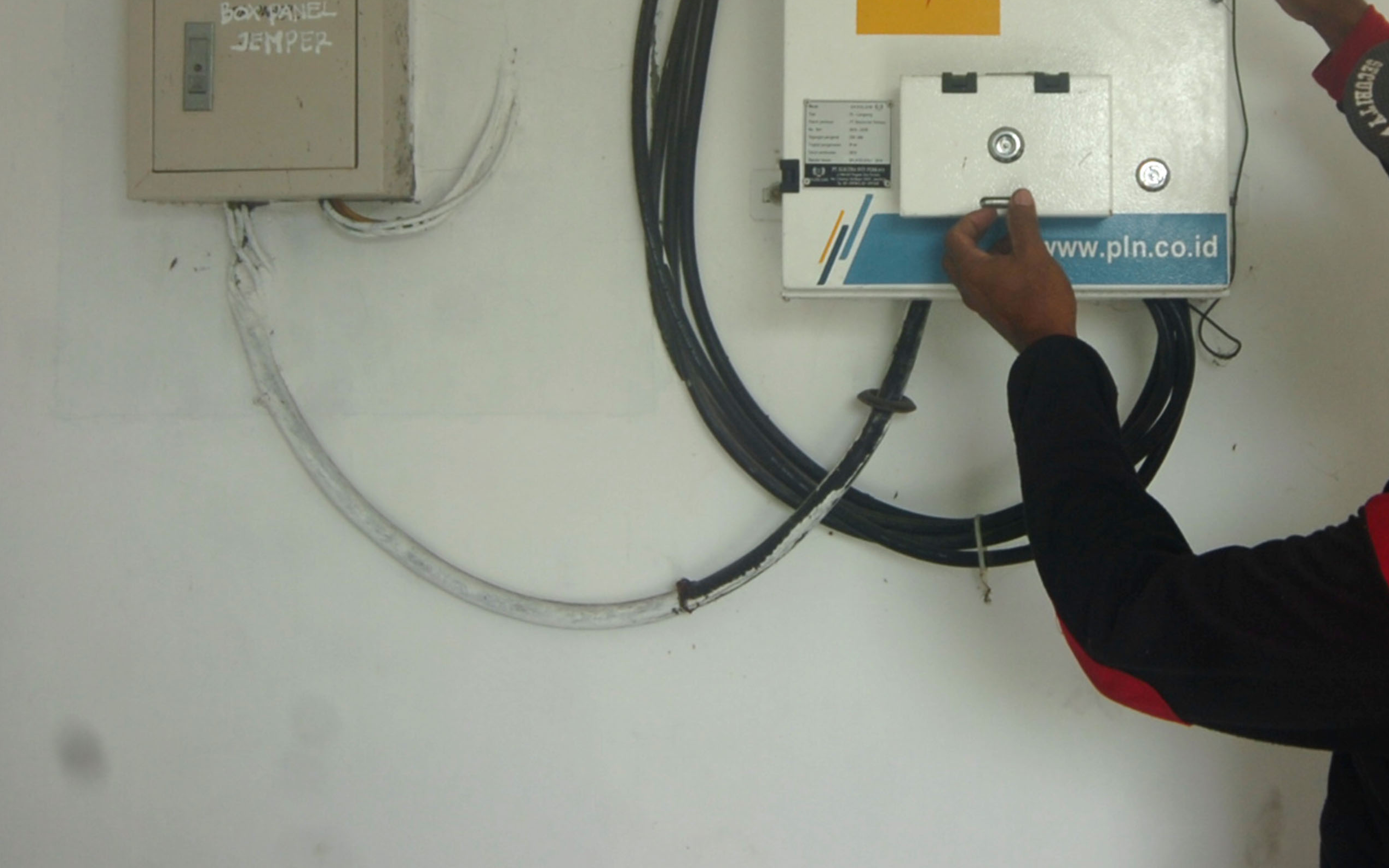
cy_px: 160
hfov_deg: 37.7
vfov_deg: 24.0
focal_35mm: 53
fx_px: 2006
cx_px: 937
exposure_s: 1/160
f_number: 4
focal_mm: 22
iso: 200
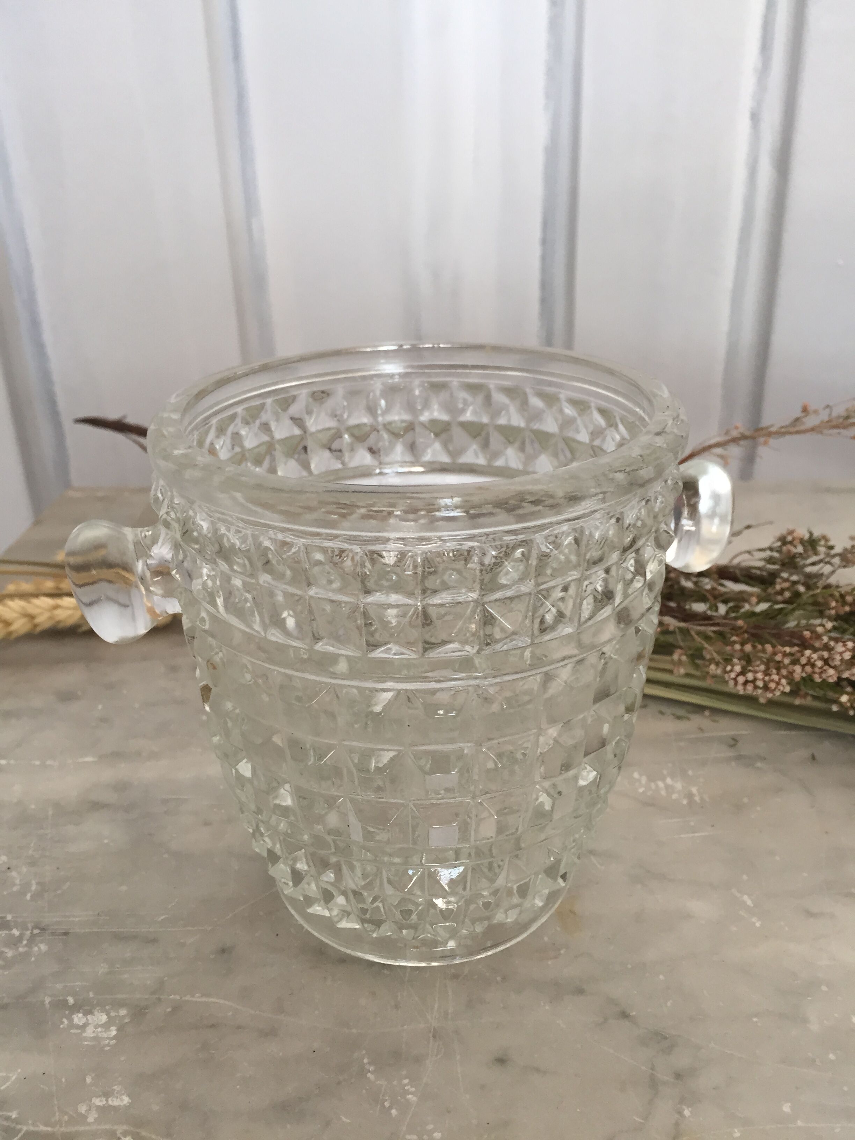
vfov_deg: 61.7
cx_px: 428
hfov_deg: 48.2
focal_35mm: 29
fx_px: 955
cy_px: 570
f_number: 2.2
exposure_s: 1/33
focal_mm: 4.15
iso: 32
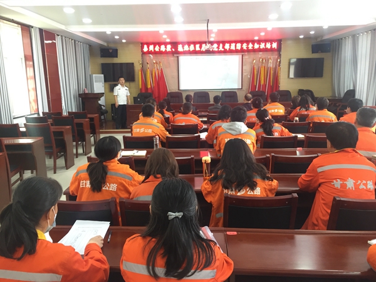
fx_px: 315
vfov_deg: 48.2
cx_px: 188
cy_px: 141
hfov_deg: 61.7
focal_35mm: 29
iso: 100
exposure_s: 1/33
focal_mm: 4.15
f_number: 2.2
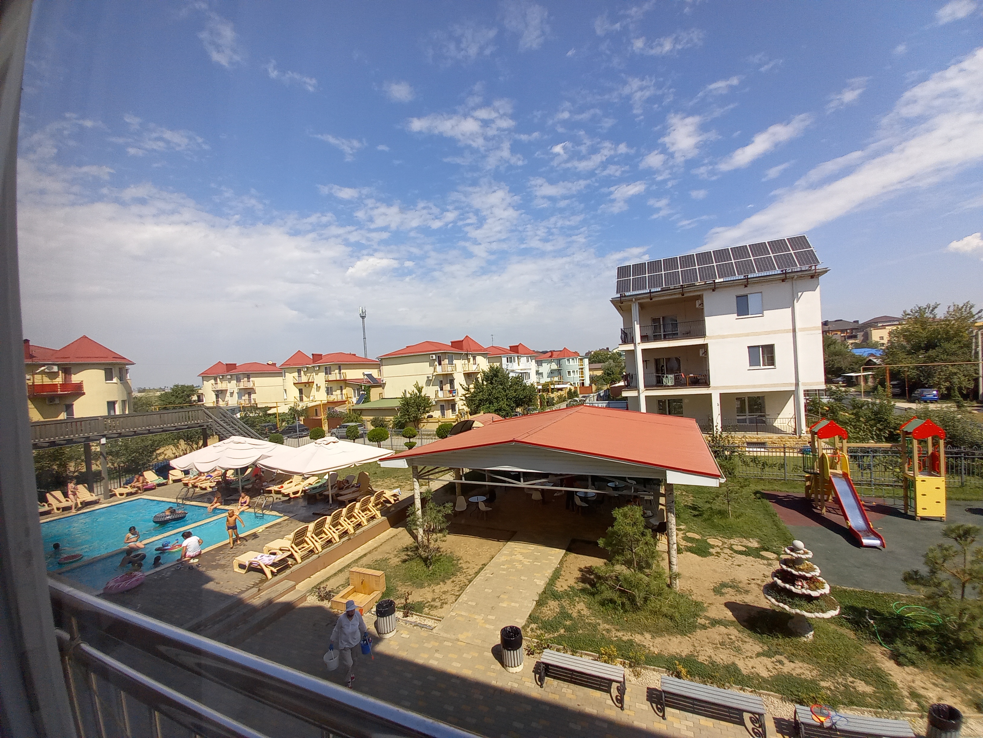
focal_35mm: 13
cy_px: 369
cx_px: 492
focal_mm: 1.42
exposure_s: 1/769
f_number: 2.2
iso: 40
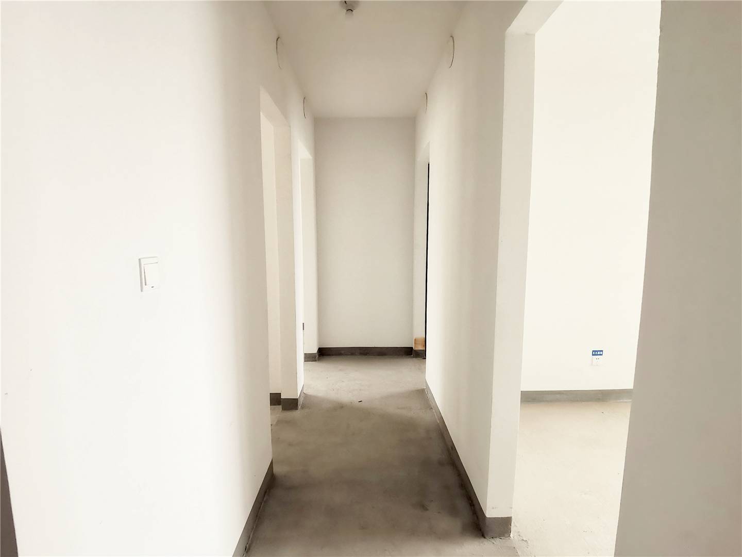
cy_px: 278
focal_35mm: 17
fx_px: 364
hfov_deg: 91.0
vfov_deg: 74.7
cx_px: 371
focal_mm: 2.26
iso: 320
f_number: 2.2
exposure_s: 1/50
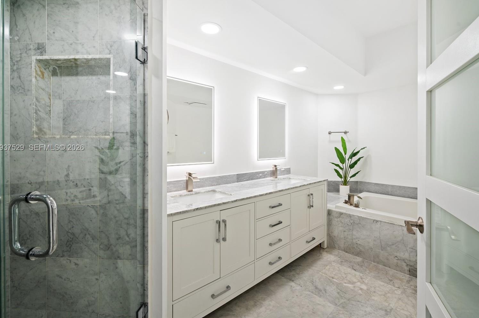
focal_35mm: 15
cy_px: 148
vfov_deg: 77.1
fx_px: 199
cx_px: 241
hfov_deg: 100.5
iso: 200
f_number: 8
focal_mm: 14
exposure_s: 1/13
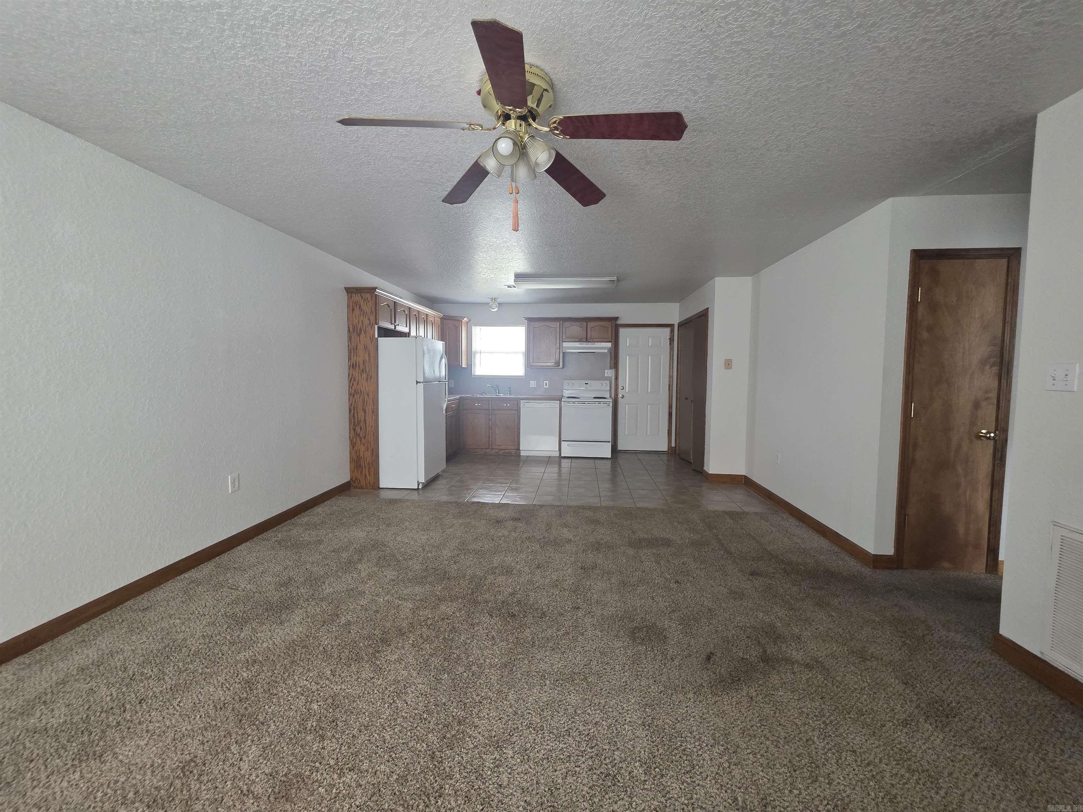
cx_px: 542
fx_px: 407
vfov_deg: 89.9
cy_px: 406
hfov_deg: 106.2
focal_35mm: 13
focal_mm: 2.2
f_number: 1.9
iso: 400
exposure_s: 1/60
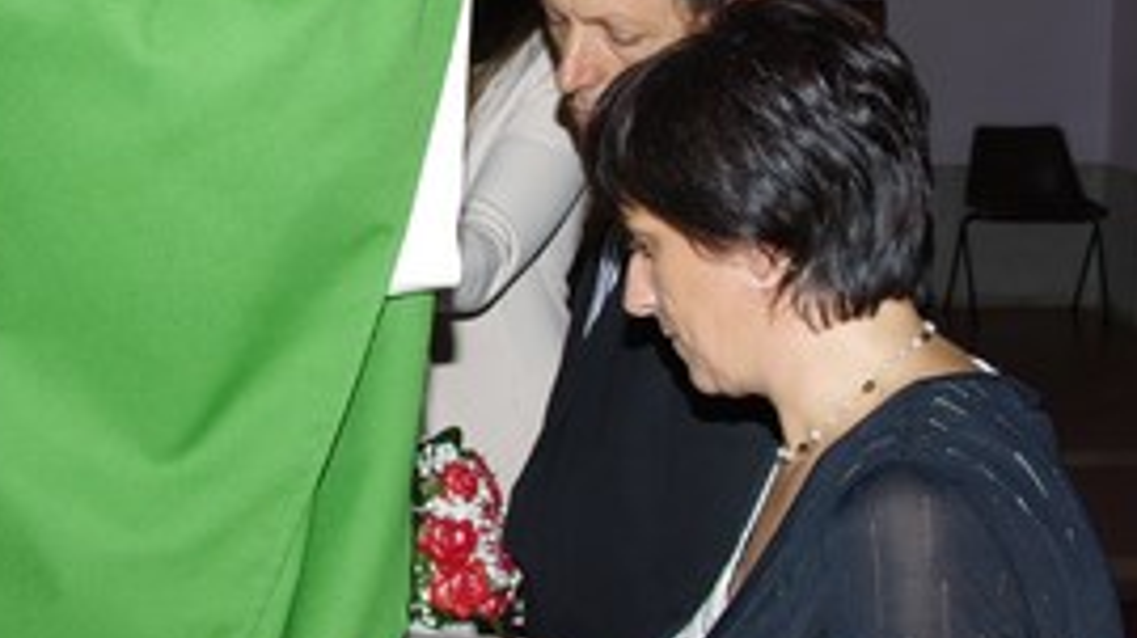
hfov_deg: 27.7
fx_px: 2290
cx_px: 385
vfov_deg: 15.8
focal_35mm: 76
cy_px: 184
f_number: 8
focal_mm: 26
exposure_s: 1/60
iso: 400
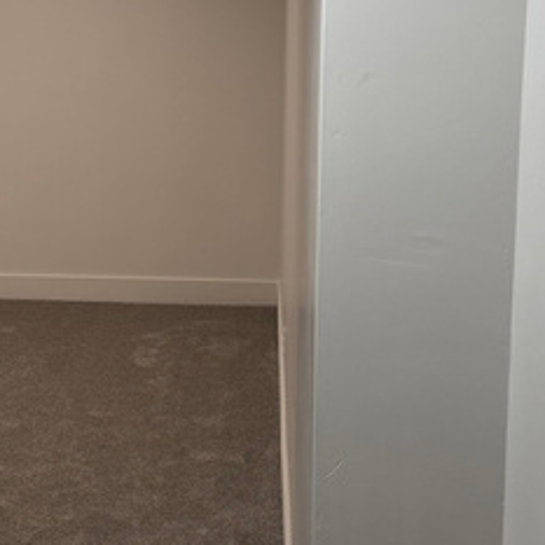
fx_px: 1247
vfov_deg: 24.6
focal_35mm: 70
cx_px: 164
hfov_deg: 24.5
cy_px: 206
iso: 100
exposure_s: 1/120
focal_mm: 6.76
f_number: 1.78
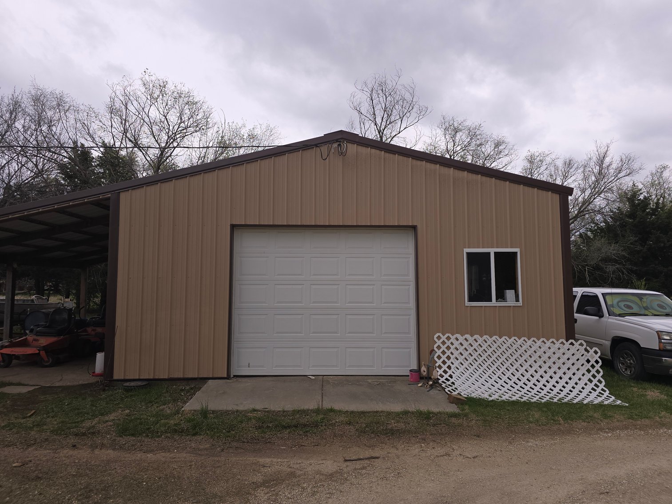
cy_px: 252
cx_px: 336
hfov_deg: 73.9
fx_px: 447
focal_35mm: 23
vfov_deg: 58.9
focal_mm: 6.3
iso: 12
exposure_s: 1/686
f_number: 1.7
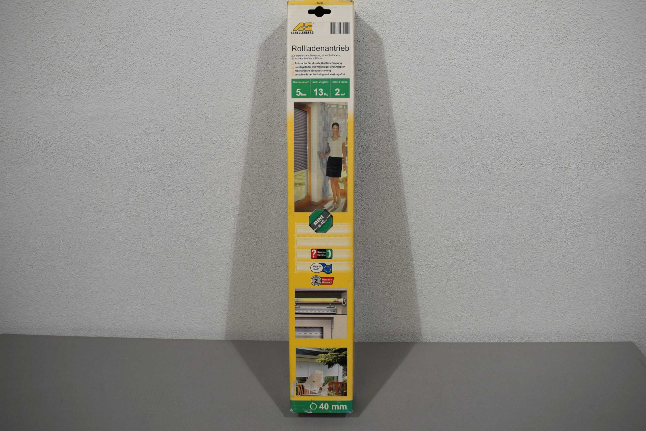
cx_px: 323
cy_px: 216
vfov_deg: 43.6
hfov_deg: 61.9
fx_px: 538
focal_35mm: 30
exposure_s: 1/125
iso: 280
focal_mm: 20
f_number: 5.6
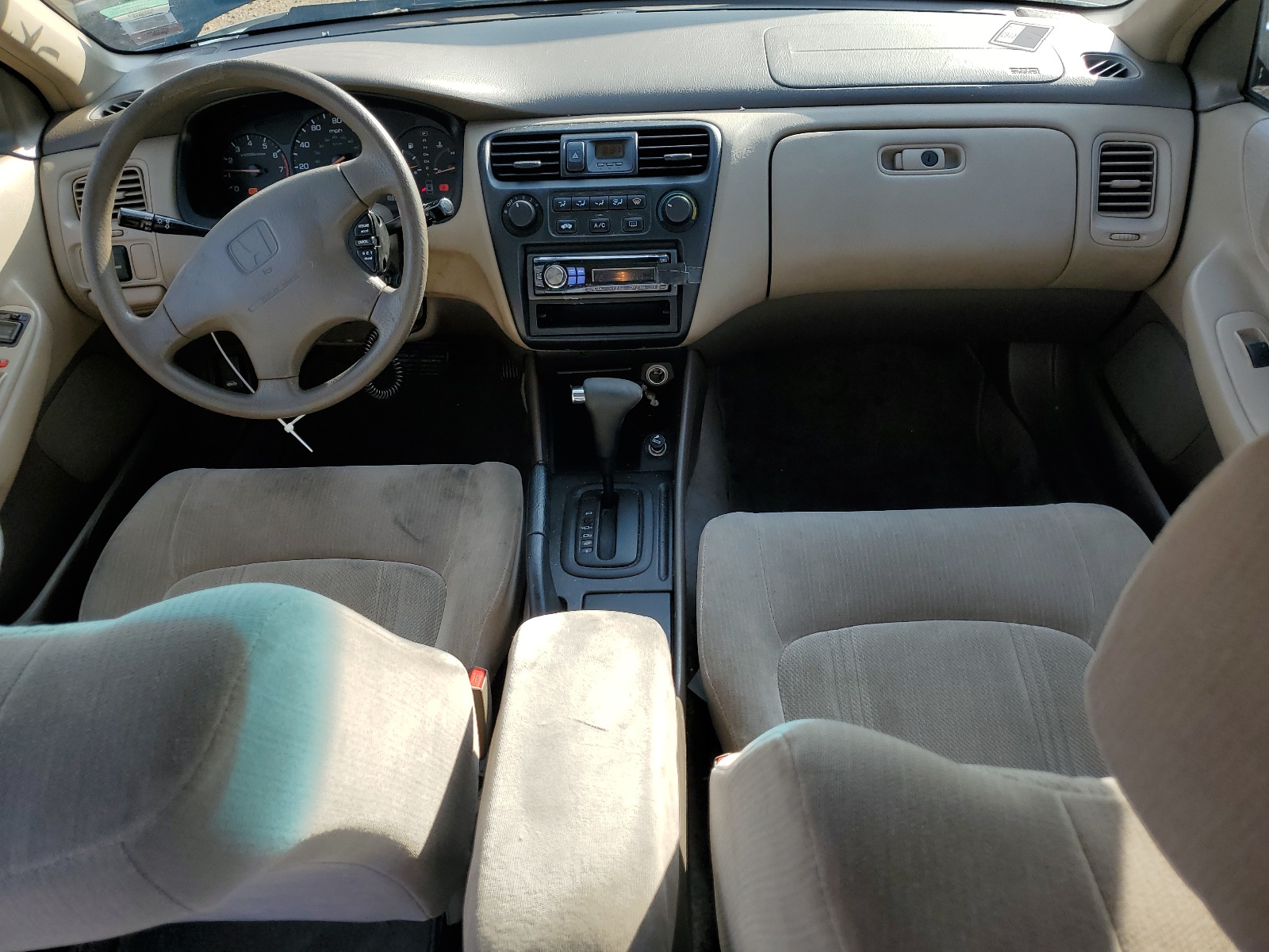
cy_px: 476
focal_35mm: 26
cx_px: 634
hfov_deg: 67.3
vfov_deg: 53.1
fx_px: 953
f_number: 1.5
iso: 50
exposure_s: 1/667
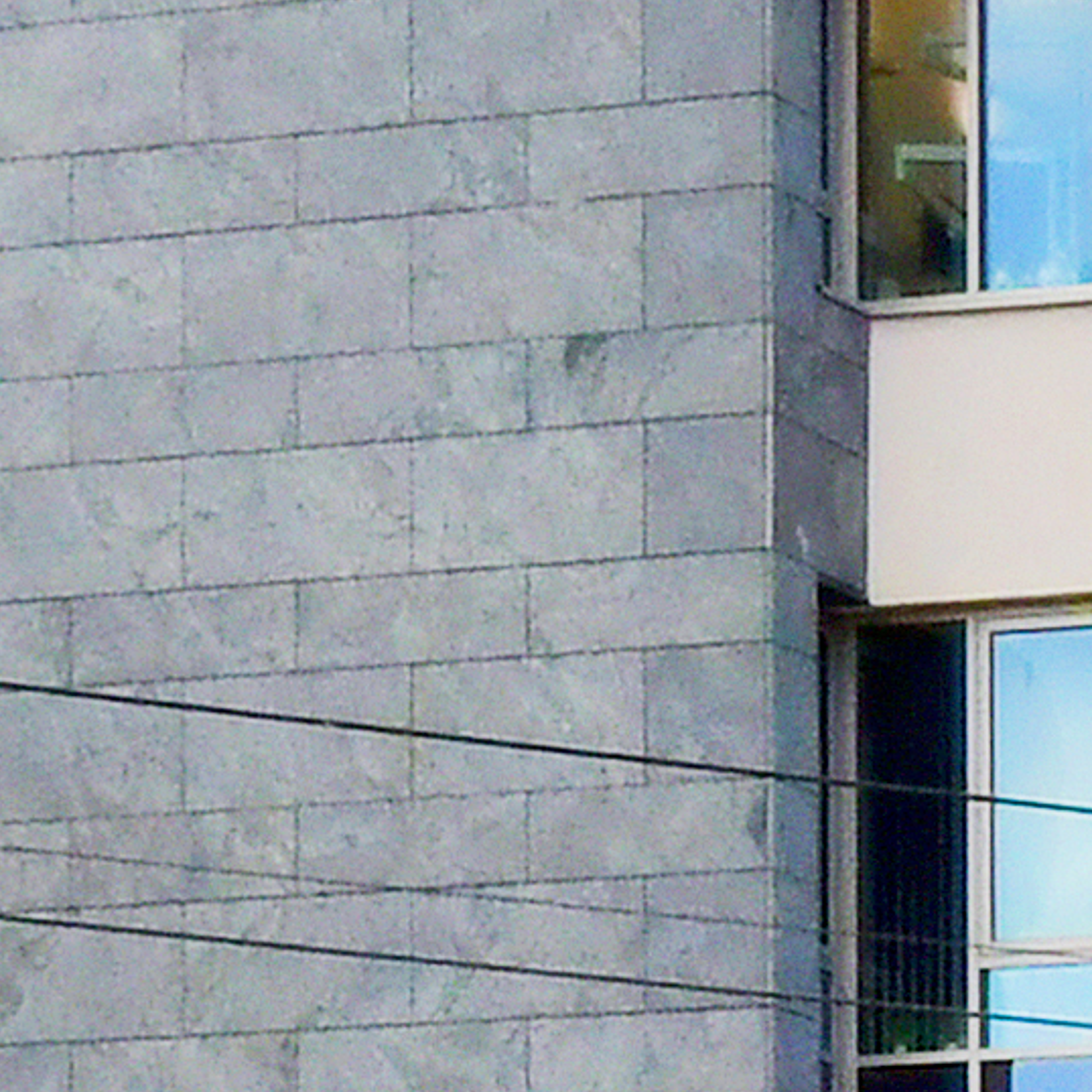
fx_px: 8459
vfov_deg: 7.4
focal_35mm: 237
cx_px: 711
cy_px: 187
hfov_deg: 7.4
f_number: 13
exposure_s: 1/640
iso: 500
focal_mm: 18
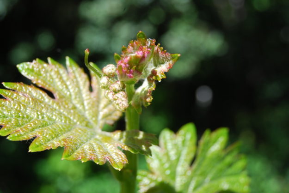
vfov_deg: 19.0
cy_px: 96
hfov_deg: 28.0
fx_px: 579
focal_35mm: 72
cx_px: 144
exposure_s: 1/100
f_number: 8
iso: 100
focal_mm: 48
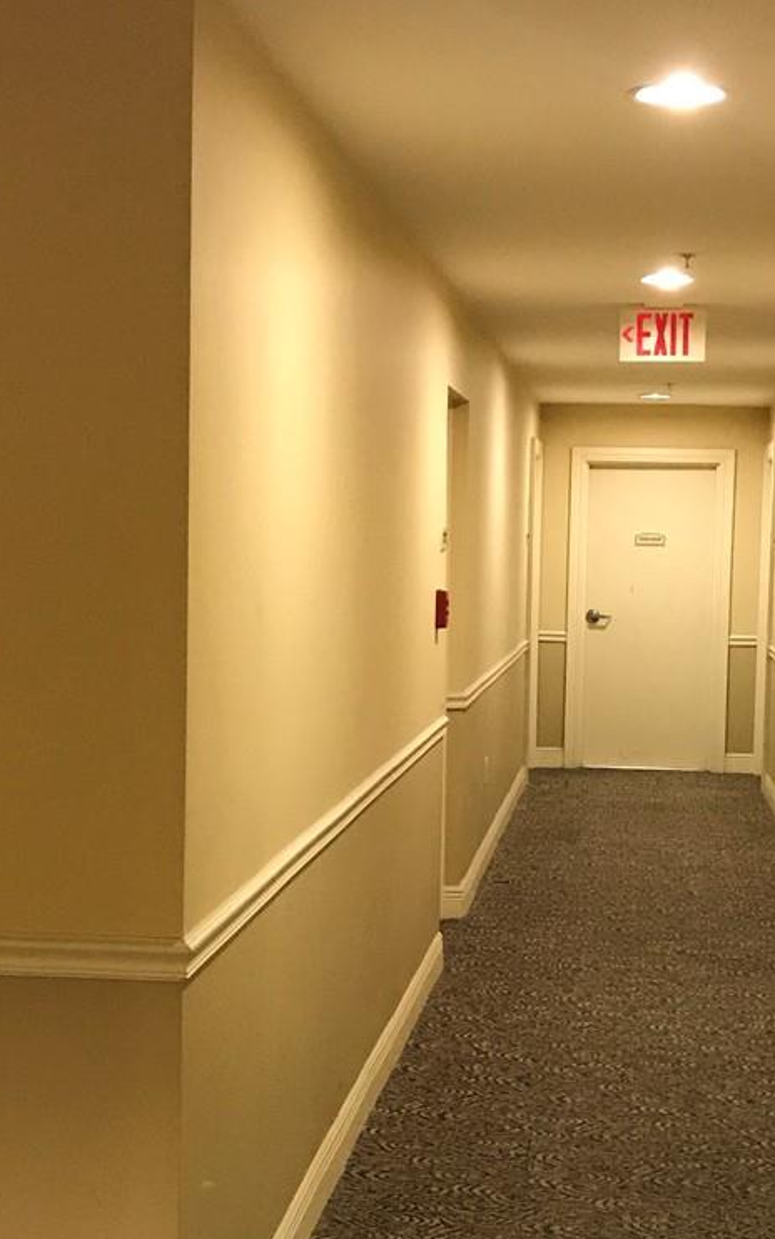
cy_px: 730
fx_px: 2162
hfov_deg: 20.3
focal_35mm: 64
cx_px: 456
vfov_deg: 31.9
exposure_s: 1/15
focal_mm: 3.99
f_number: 1.8
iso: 80
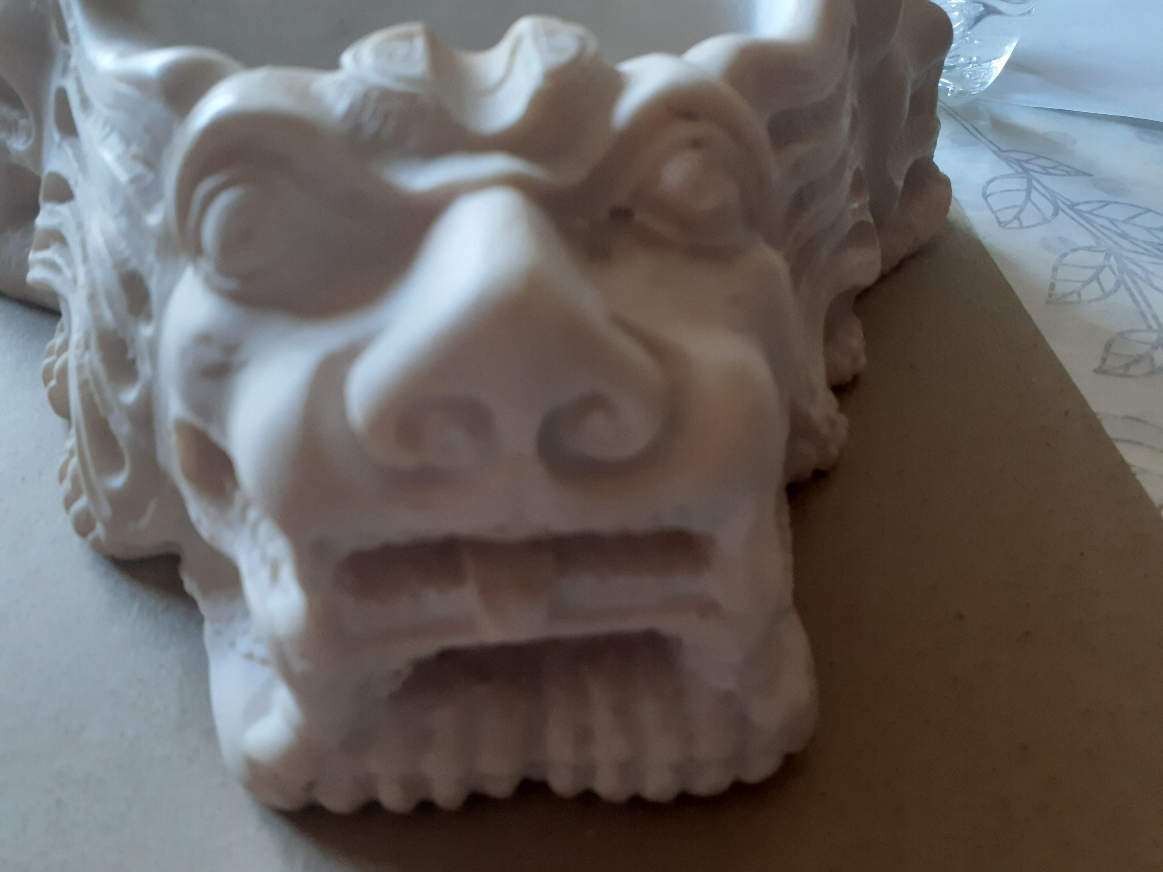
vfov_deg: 51.4
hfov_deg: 65.3
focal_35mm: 27
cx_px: 582
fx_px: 907
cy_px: 436
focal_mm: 3.6
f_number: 1.9
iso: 200
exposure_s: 1/33
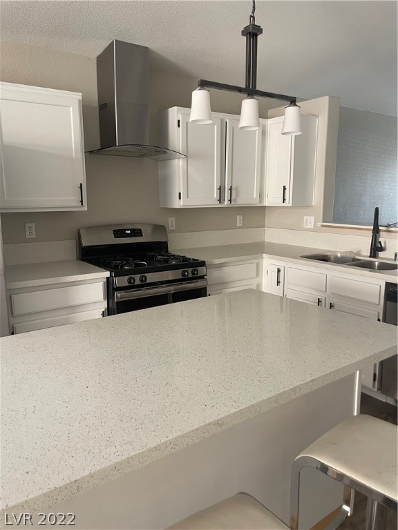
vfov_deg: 67.3
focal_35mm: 26
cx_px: 199
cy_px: 265
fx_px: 399
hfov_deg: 53.1
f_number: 1.6
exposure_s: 1/91
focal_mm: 4.2
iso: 125
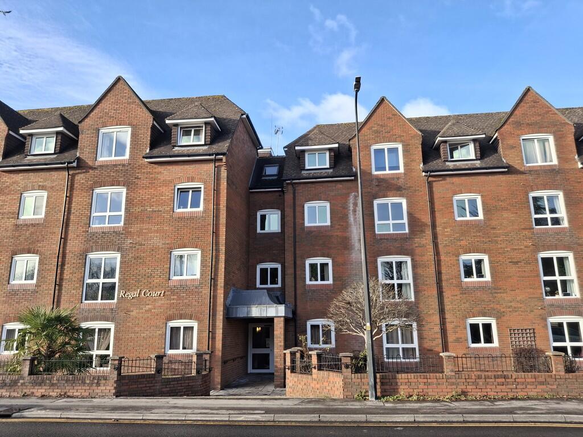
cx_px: 292
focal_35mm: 25
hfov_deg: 69.4
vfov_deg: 54.9
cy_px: 218
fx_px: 421
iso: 32
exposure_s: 1/709
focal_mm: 4.69
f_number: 1.8
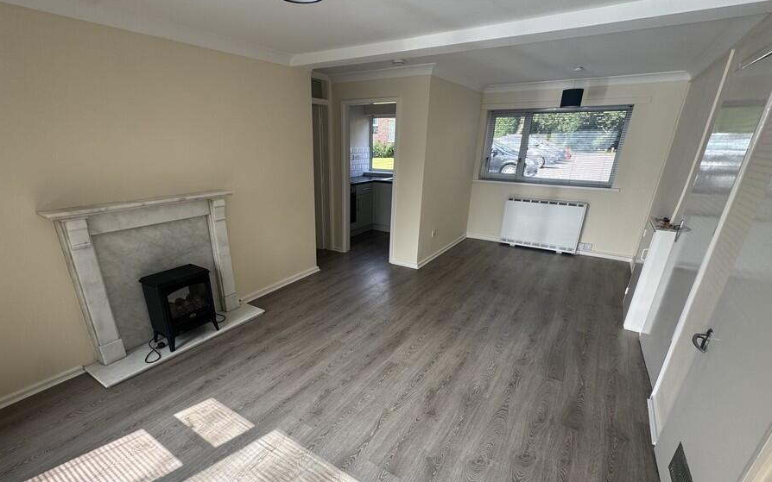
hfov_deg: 94.2
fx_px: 358
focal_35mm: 17
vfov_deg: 67.5
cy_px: 284
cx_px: 356
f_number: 2.2
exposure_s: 1/100
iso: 40
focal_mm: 2.22
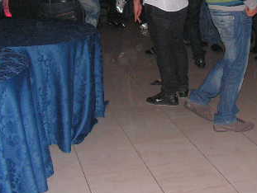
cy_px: -1
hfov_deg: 26.1
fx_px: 550
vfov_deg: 19.4
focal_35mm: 74
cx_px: 177
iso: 200
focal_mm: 6
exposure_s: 1/40
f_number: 3.2
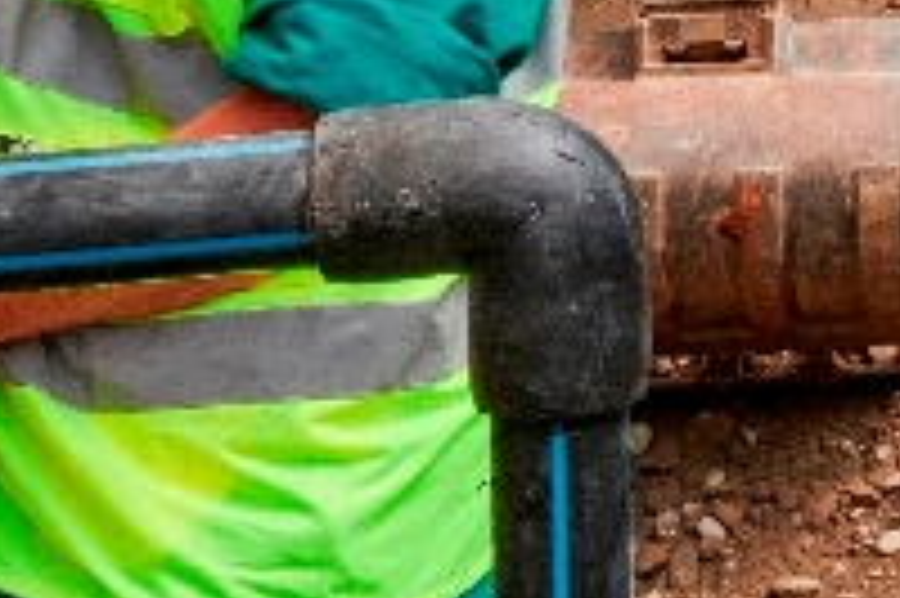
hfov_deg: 15.1
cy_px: -445
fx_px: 3097
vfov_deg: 10.4
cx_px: 1426
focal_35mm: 124
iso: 1600
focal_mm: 24
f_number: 16
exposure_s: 1/400
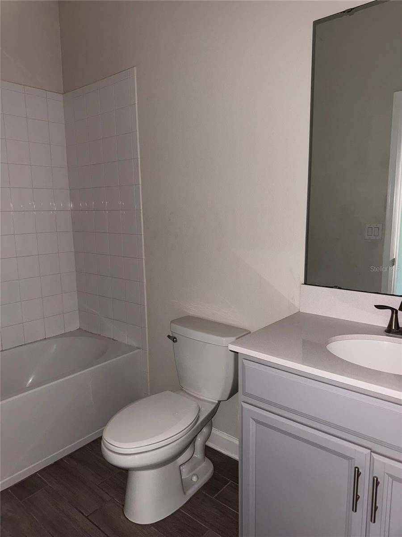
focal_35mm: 24
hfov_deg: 56.8
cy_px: 268
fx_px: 372
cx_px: 201
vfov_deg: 71.6
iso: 100
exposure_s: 1/9
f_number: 1.78
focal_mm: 6.76
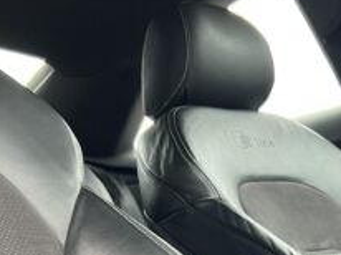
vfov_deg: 14.1
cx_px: 315
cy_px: 326
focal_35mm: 101
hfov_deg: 19.1
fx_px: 994
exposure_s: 1/60
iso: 160
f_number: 1.5
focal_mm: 5.7
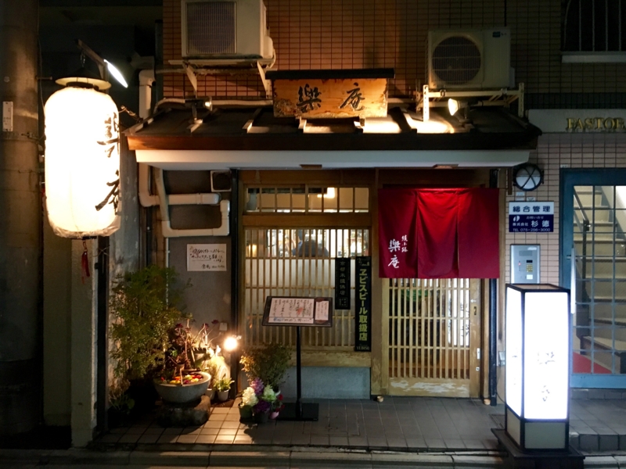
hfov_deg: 61.7
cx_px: 313
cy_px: 234
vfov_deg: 48.2
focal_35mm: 29
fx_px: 524
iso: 200
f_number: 2.2
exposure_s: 1/17
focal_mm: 4.15
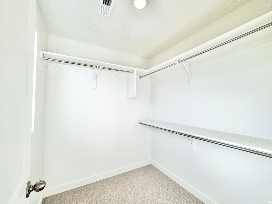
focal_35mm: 14
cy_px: 102
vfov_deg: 85.7
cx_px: 136
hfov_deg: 102.1
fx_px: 110
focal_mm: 2.22
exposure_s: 1/381
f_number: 2.2
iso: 40
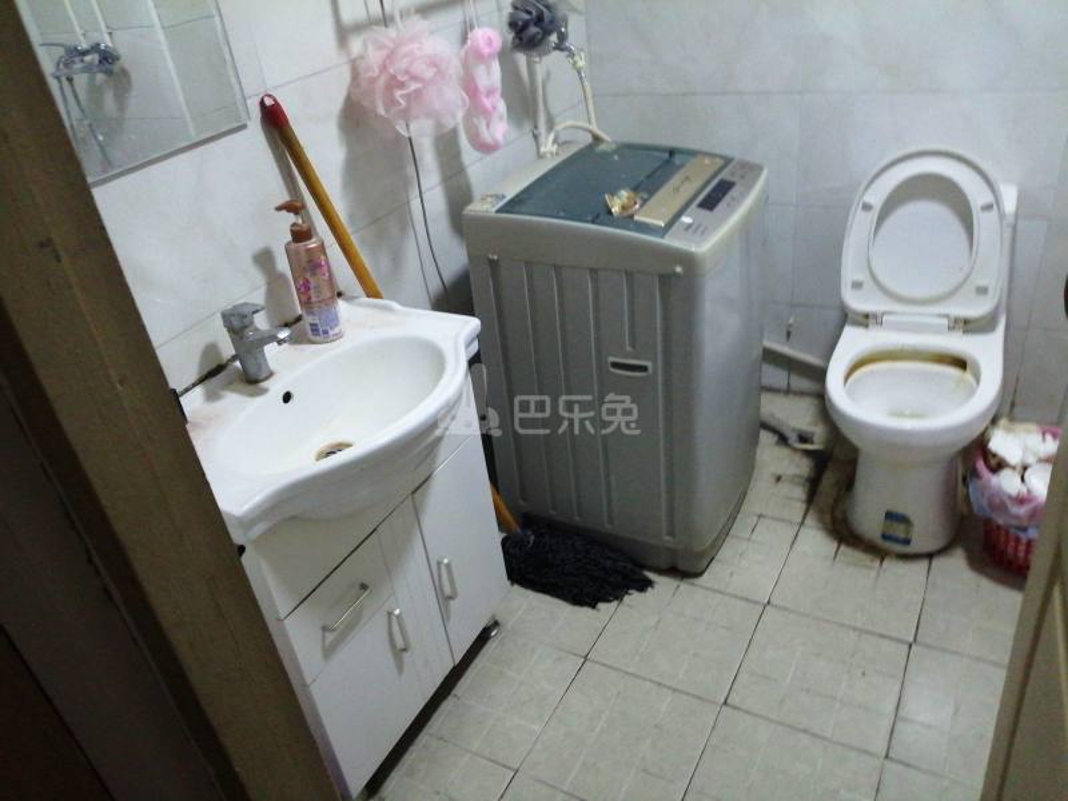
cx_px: 534
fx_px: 802
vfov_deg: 53.1
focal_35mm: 26
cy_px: 400
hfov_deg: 67.3
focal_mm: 3.6
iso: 640
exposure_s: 1/50
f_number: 1.8
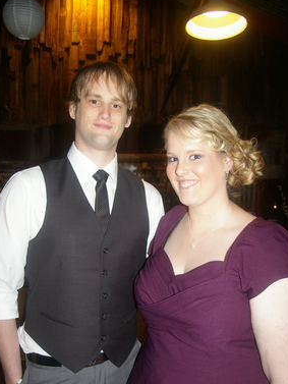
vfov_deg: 55.1
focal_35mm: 33
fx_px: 366
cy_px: 221
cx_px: 136
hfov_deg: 43.0
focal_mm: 18
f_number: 4
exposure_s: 1/30
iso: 400
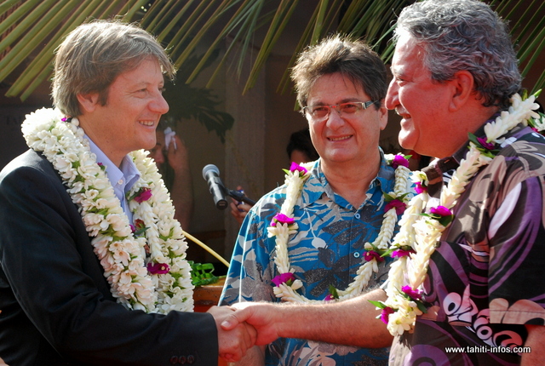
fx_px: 1138
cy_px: 183
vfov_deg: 18.3
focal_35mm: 75
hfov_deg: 26.9
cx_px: 272
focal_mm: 50
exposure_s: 1/250
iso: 400
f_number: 9
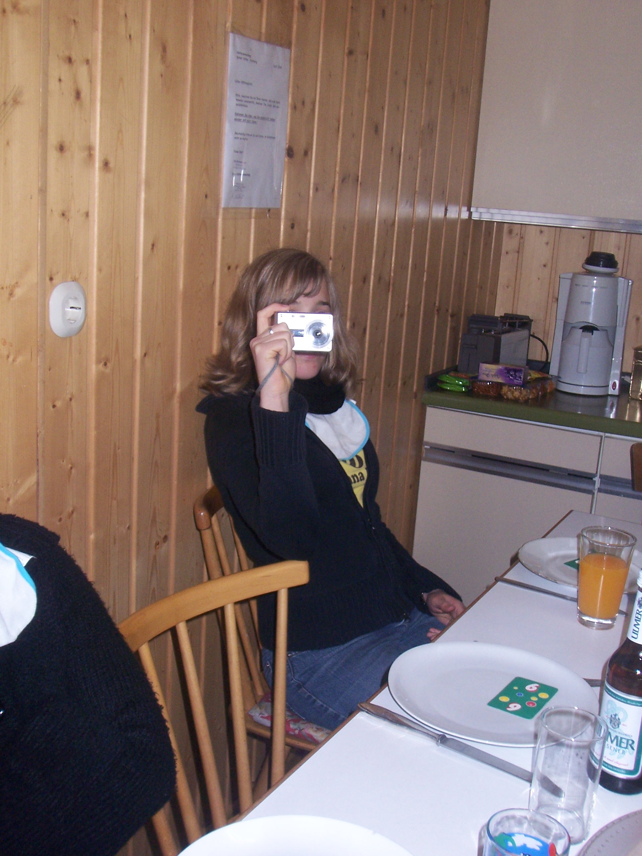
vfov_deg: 47.9
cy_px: 428
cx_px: 321
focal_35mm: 39
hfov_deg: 36.8
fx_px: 964
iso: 125
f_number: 3.9
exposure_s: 1/60
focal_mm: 6.4
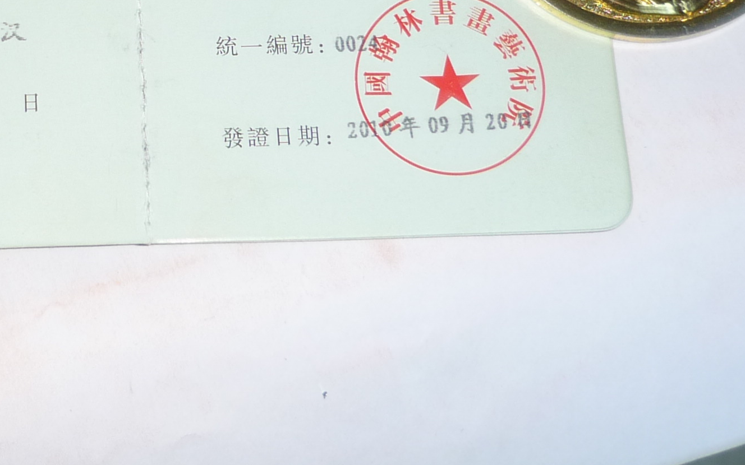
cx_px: 132
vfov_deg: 14.9
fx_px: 1746
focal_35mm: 86
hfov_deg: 23.7
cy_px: -35
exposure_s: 1/8
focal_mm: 5.5
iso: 100
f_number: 2.8
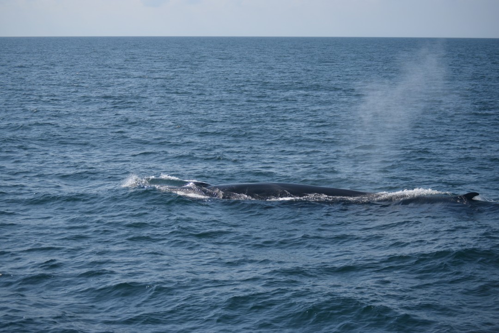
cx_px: 250
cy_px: 166
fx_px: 1143
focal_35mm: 82
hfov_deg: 24.6
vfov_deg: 16.6
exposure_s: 1/4000
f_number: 4
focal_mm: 55
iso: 200
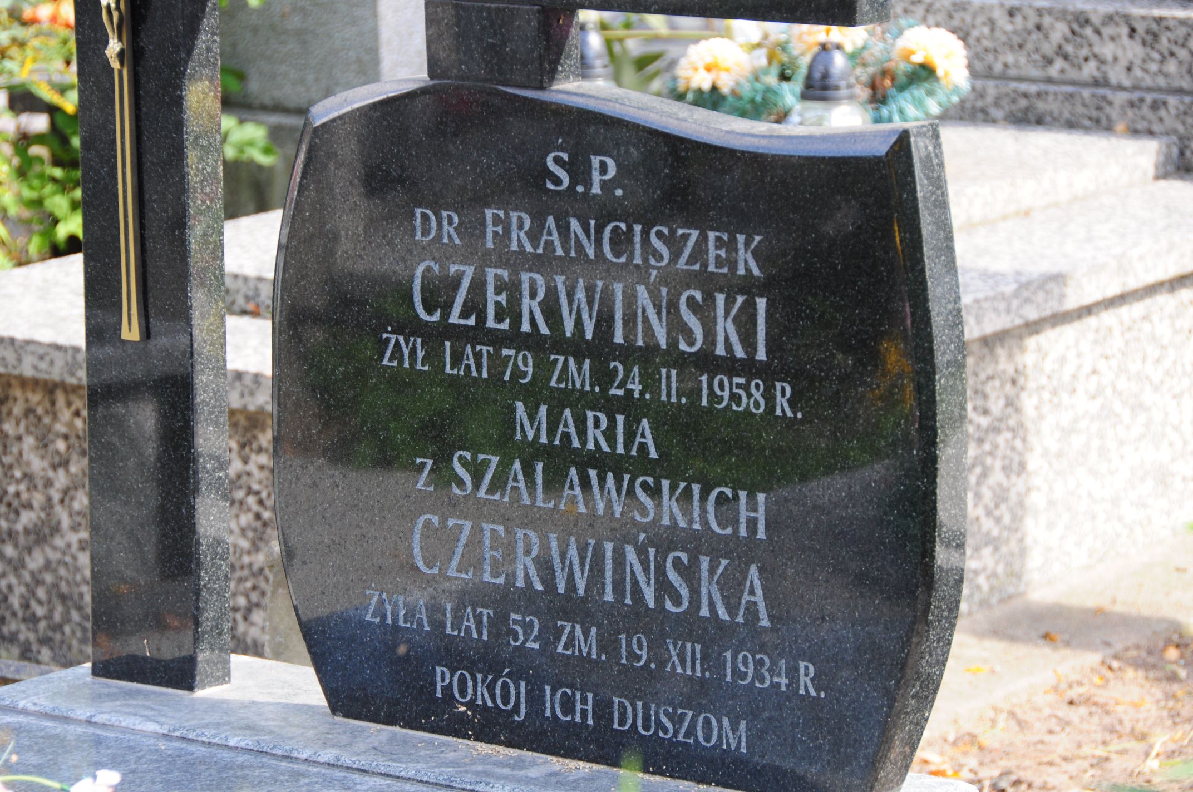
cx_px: 596
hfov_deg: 14.4
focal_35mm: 142
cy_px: 396
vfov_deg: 9.6
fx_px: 4717
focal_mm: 95
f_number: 7.1
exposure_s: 1/125
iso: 400
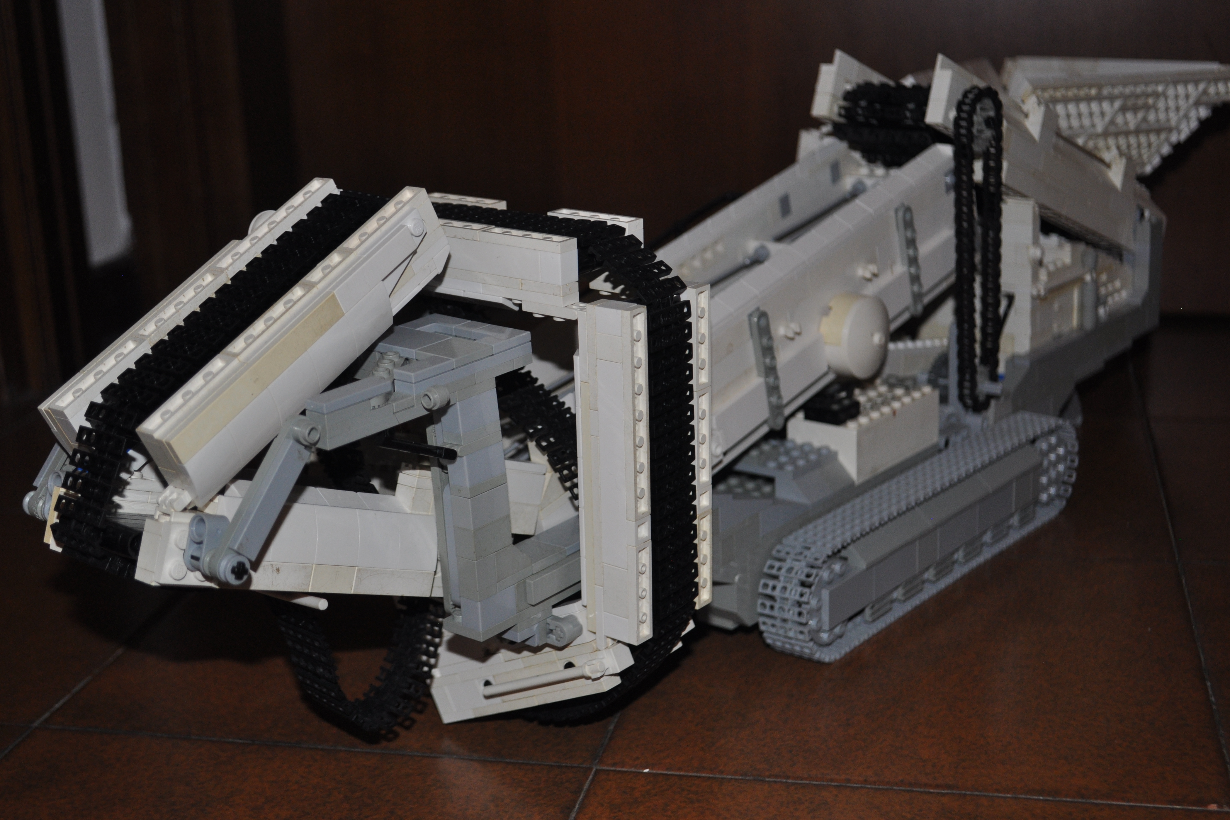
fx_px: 1674
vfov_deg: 27.5
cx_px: 622
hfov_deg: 40.3
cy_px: 409
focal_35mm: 49
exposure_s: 1/60
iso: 500
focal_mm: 32
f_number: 4.8
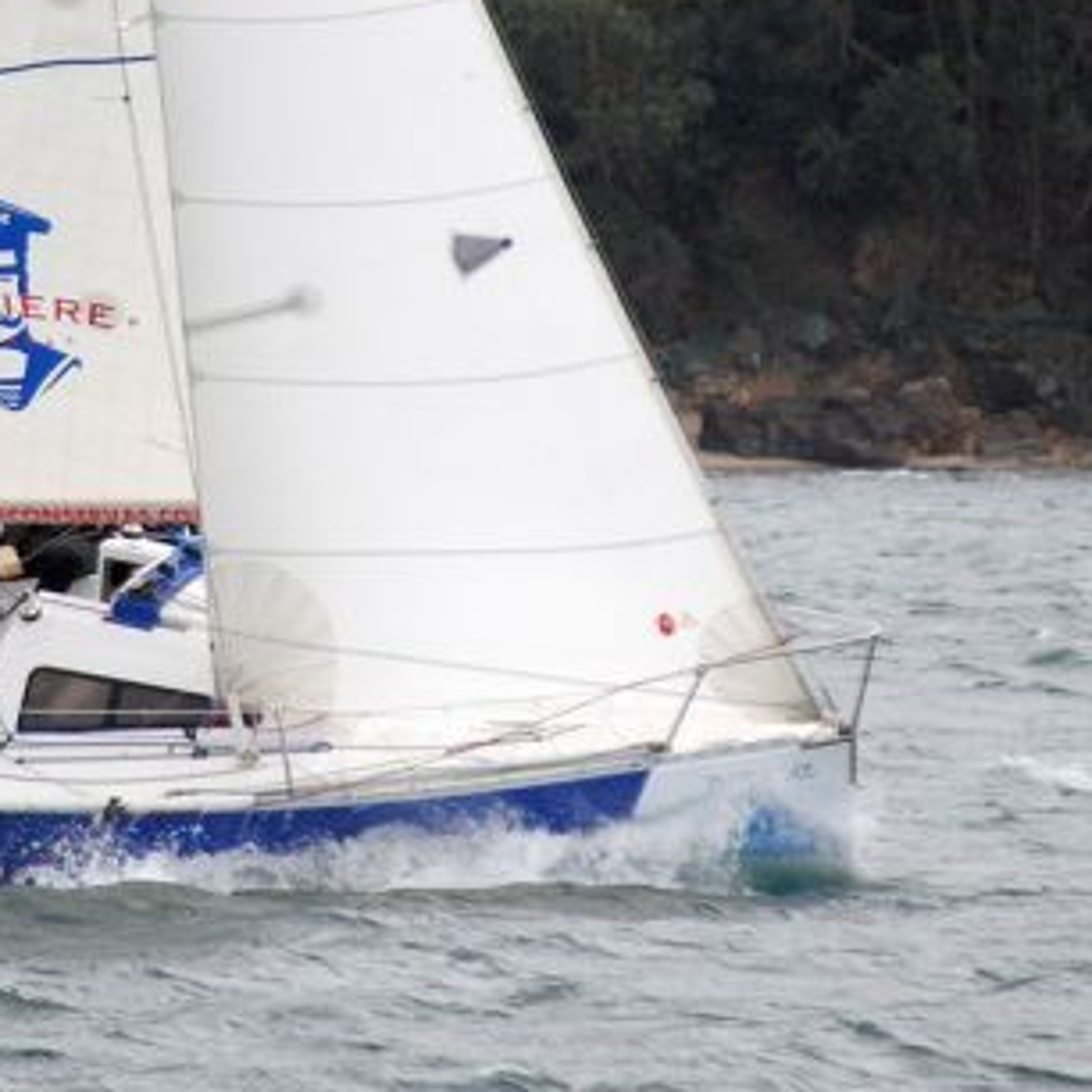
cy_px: 170
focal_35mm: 668
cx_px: 357
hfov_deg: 2.6
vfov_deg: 2.6
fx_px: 23841
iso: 400
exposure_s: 1/500
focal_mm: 200
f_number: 5.6
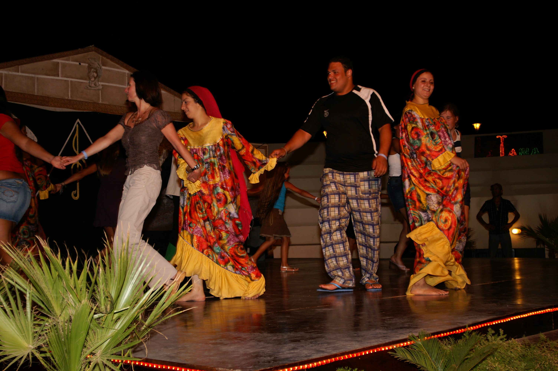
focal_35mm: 52
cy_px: 186
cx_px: 279
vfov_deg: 25.7
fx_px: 813
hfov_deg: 37.9
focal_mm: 35
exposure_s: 1/60
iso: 200
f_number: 4
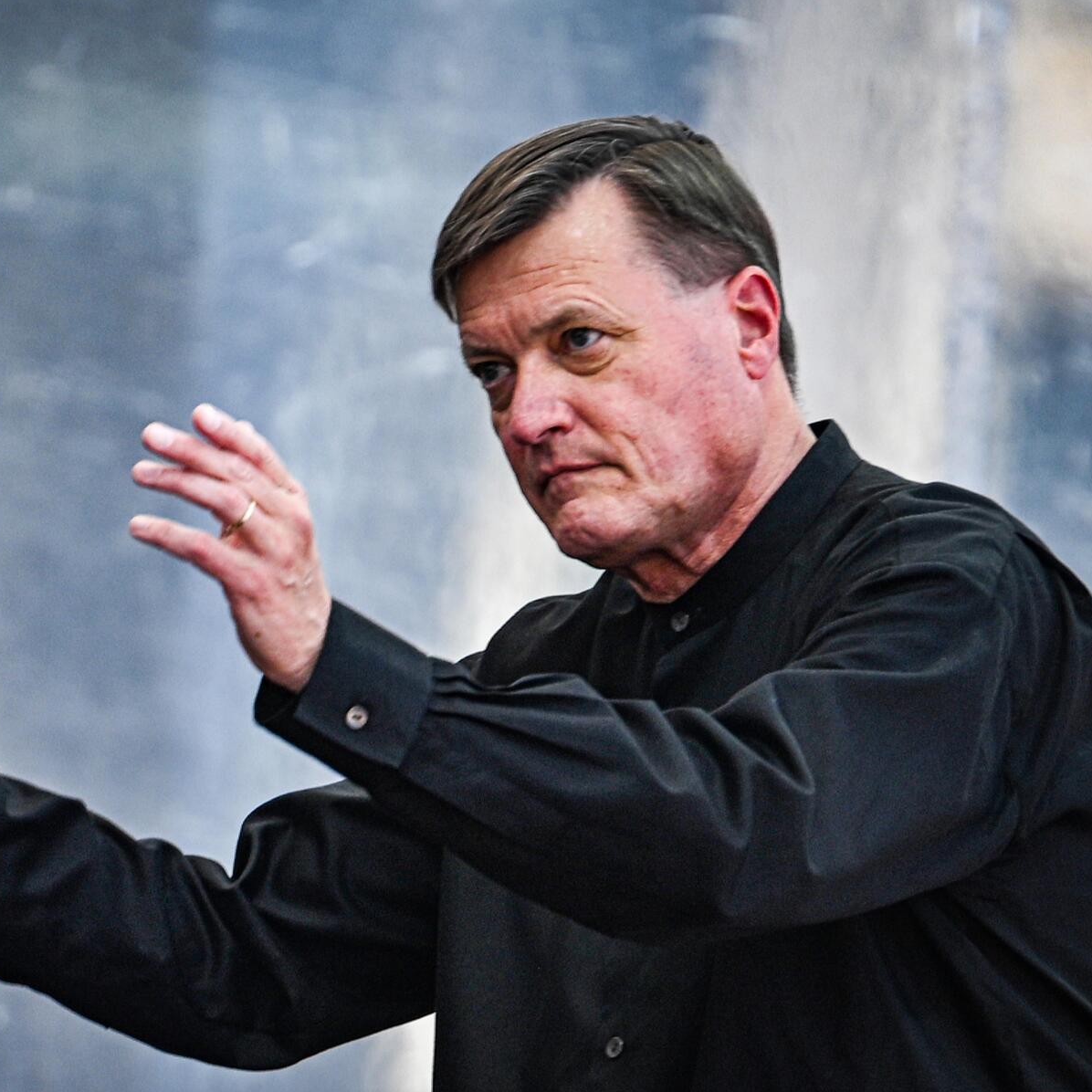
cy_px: 545
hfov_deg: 2.4
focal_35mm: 716
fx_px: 25554
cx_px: 313
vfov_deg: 2.4
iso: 400
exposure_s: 1/250
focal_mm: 560
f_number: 8
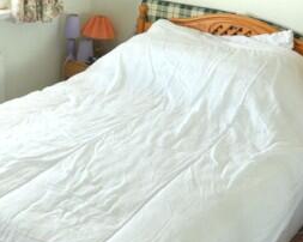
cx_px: 114
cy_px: 101
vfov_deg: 26.6
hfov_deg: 32.9
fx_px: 511
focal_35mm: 57
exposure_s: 1/10
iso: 400
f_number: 8
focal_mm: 10
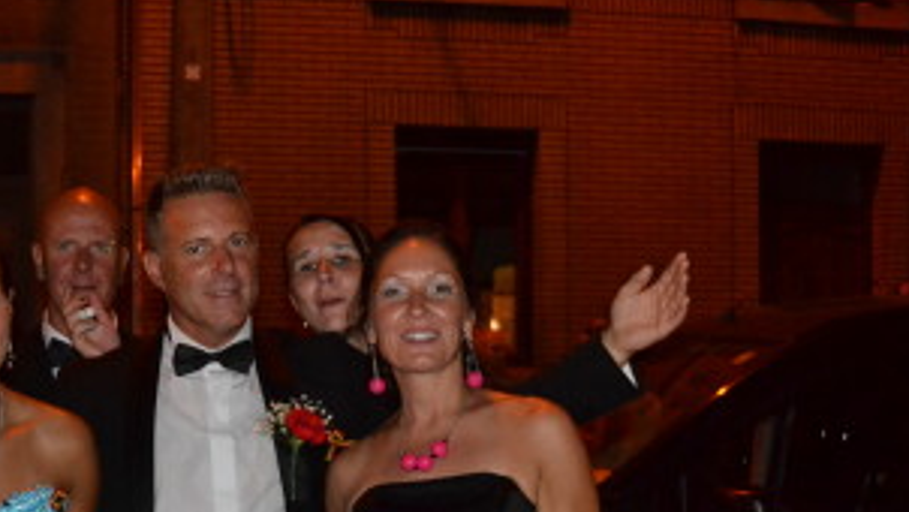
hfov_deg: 40.8
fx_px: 1205
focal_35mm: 50
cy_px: 416
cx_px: 301
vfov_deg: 23.6
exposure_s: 1/60
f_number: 3.5
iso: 3200
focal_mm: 20
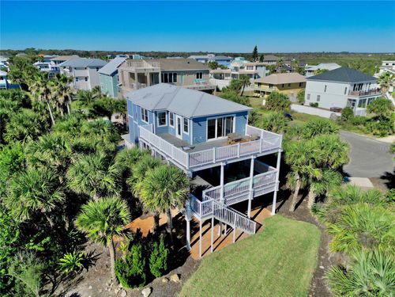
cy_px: 148
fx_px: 274
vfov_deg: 56.8
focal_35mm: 24
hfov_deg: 71.6
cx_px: 198
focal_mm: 6.72
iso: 100
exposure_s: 1/6400
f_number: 1.7
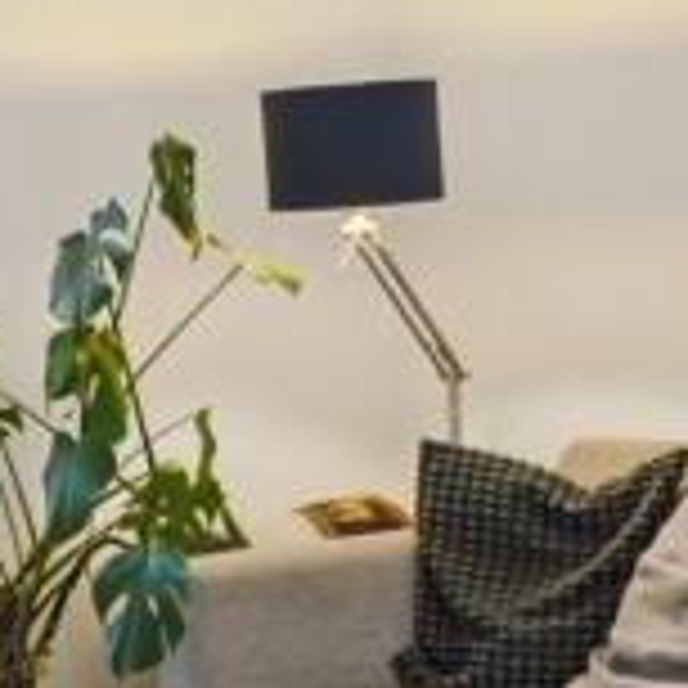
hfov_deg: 18.4
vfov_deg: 18.5
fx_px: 2110
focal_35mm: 94
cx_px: 184
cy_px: 290
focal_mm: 11
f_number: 4.5
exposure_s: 1/30
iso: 640
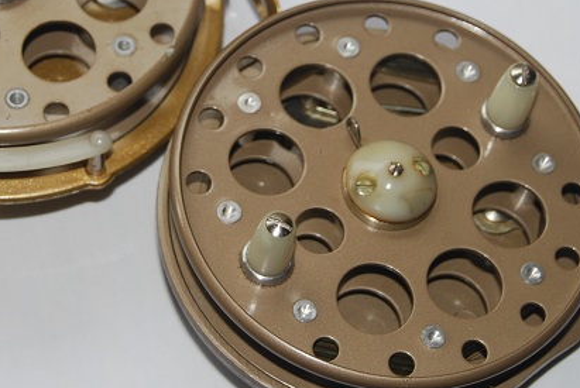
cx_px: 226
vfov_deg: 9.8
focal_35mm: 140
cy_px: 125
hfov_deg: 14.6
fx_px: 2258
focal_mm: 48
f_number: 5.6
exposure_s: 1/60
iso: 200
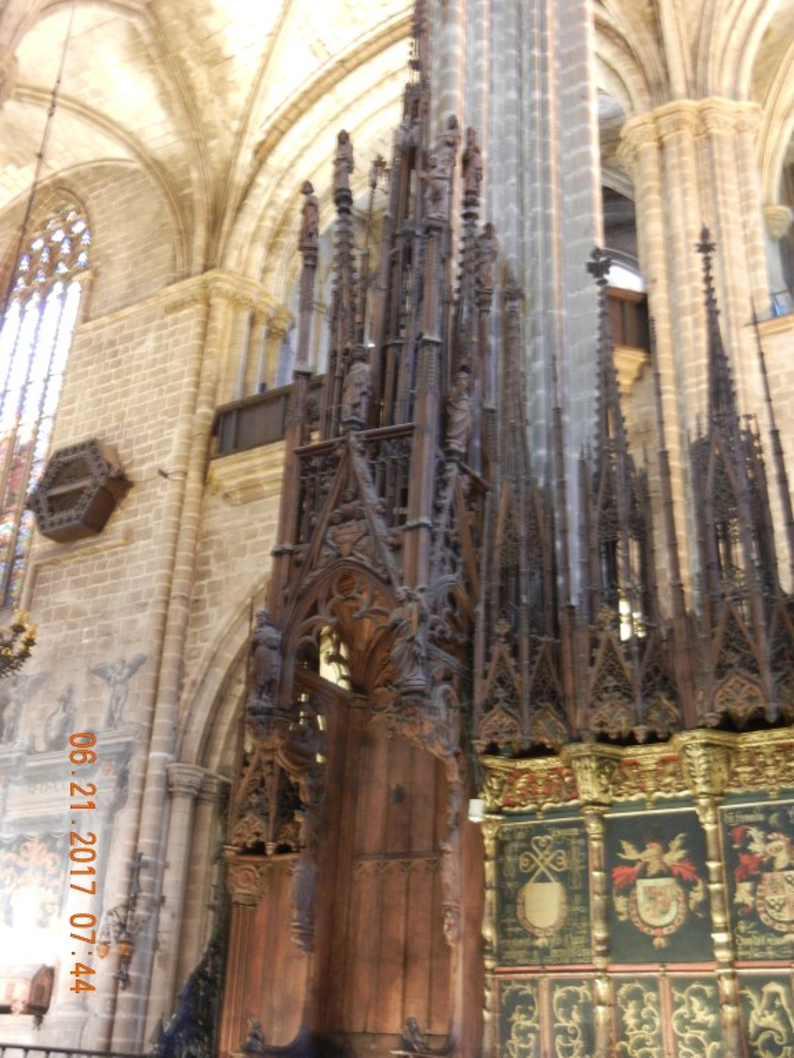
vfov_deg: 47.9
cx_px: 397
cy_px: 529
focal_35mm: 39
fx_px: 1193
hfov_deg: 36.8
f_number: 3.7
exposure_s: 1
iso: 489
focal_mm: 7.1
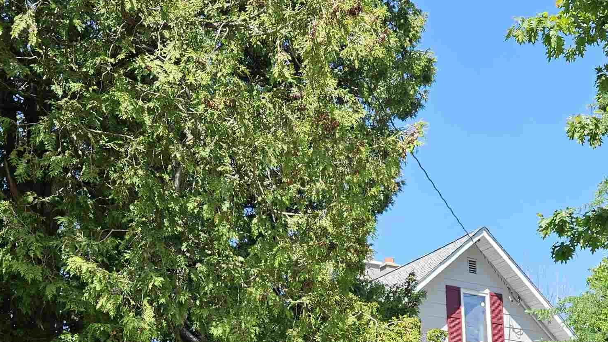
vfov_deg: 22.4
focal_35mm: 52
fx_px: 838
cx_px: 392
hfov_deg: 39.5
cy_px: 321
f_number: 1.8
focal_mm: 5.4
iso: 25
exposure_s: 1/740
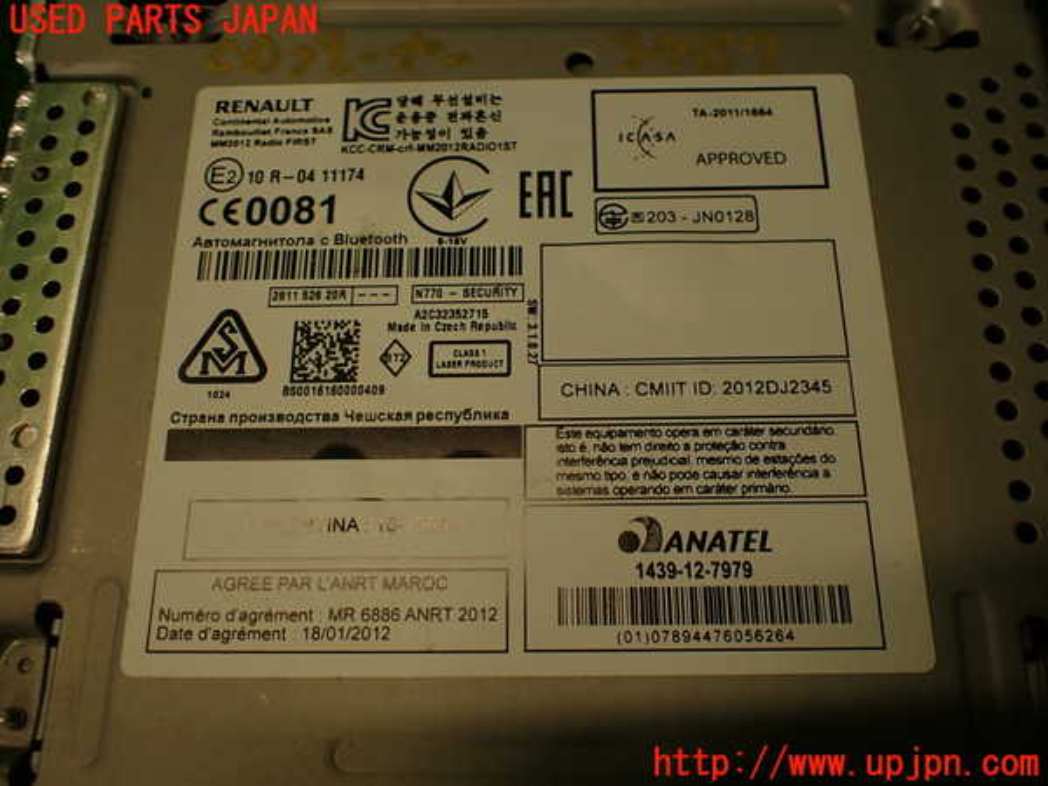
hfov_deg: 60.0
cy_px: 393
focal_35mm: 30
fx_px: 908
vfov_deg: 46.8
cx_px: 524
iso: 100
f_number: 2.3
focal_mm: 5.4
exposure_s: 1/100
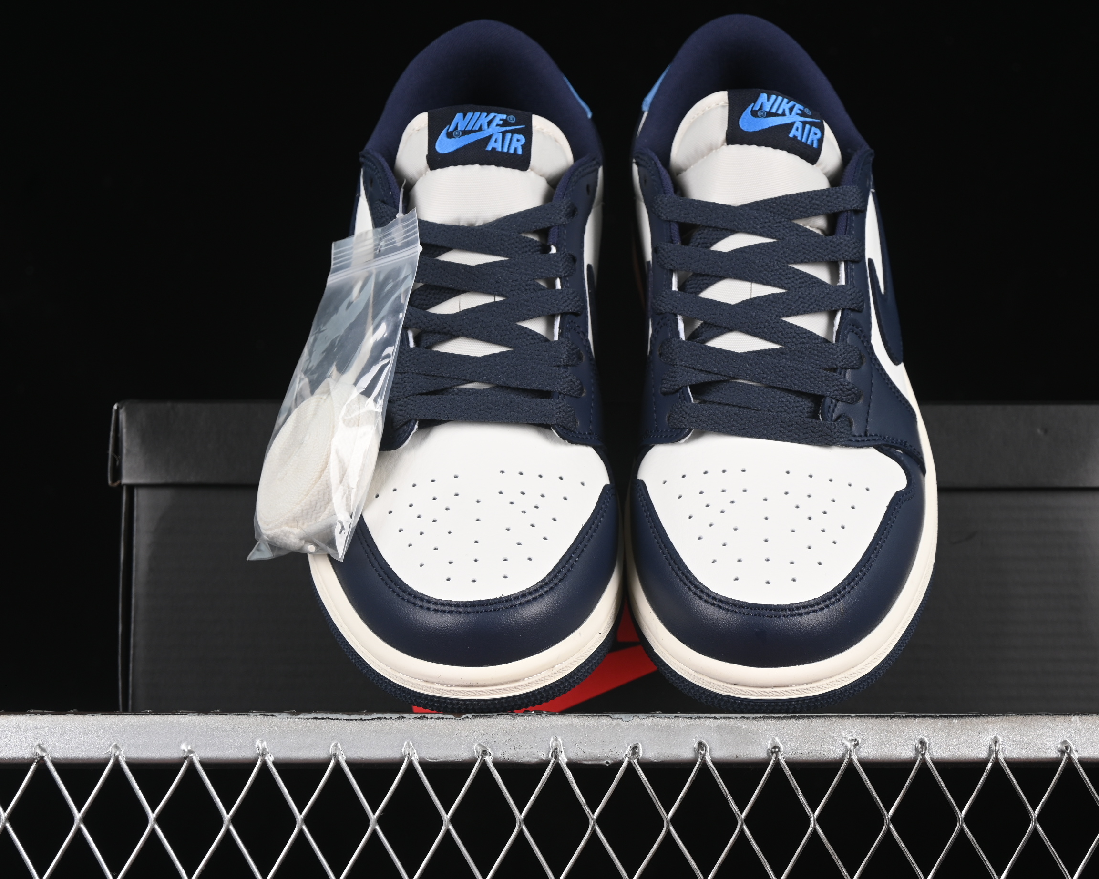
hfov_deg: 22.5
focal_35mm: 85
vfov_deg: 18.1
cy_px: 438
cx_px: 618
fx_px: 2765
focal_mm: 50
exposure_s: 1/60
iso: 160
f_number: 7.1
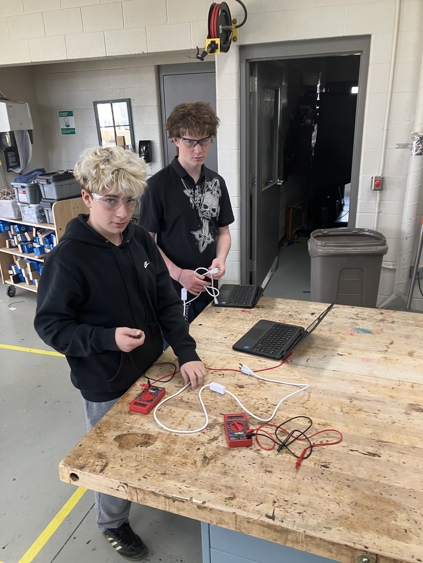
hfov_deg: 49.7
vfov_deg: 63.4
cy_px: 282
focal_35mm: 28
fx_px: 456
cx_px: 212
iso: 64
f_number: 1.8
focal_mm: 3.99
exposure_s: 1/60
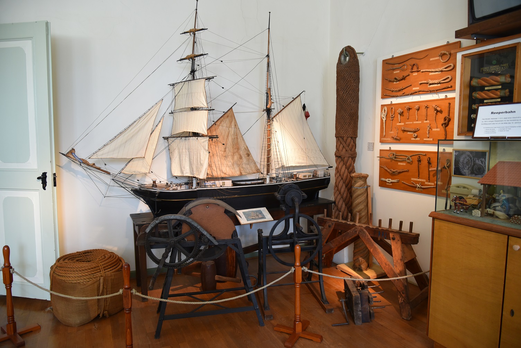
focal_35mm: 24
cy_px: 174
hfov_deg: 73.7
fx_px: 347
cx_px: 260
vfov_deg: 53.2
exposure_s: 1/60
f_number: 4
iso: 900
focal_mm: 24
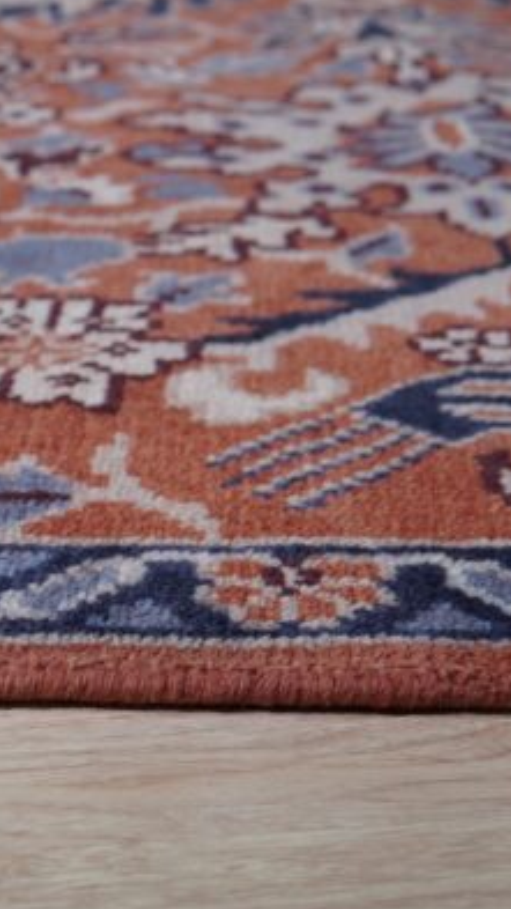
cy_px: 453
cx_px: 21
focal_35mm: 72
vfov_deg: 29.4
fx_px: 1735
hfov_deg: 16.5
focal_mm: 30
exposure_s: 1/125
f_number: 5
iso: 320
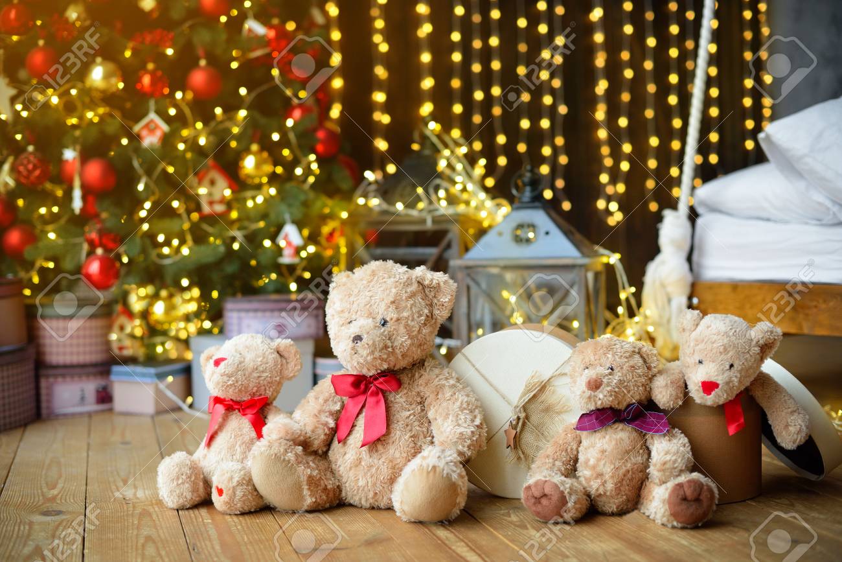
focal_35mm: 50
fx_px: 1169
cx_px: 421
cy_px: 281
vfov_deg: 27.0
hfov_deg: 39.6
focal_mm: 50
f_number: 2.2
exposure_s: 1/200
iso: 400
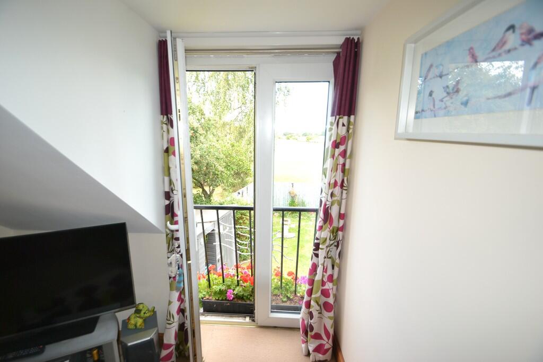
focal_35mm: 15
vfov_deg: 77.3
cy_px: 181
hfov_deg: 100.4
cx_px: 272
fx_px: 226
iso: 320
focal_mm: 10
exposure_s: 1/125
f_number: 4
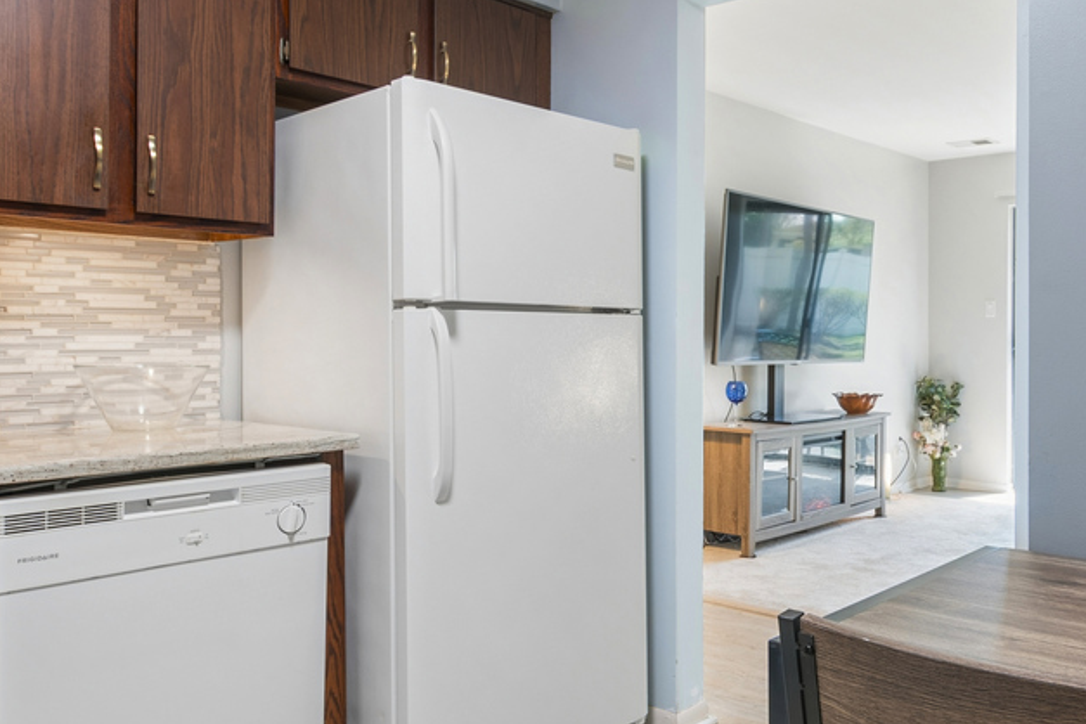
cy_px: 360
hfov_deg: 59.3
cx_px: 693
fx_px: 935
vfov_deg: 42.3
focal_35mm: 31
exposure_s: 1/1.67
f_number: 10
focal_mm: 12
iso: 160
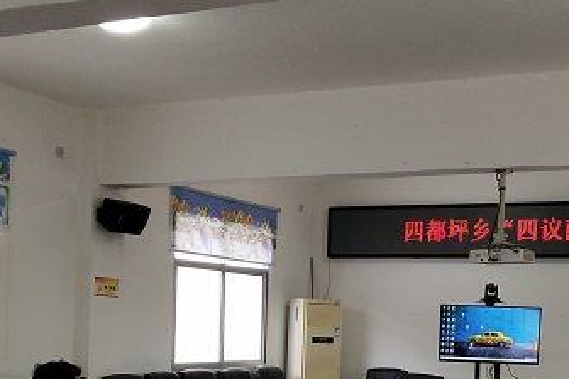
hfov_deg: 27.0
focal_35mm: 75
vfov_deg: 17.9
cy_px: 349
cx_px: 321
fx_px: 1185
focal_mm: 3.95
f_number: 1.8
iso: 220
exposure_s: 1/100
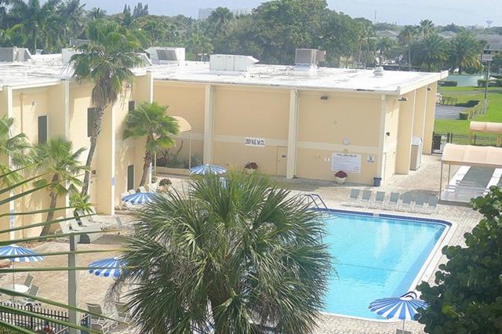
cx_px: 207
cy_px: 221
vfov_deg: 21.1
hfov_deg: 31.4
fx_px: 892
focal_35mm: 64
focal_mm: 14.5
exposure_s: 1/1000
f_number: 3.7
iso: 125
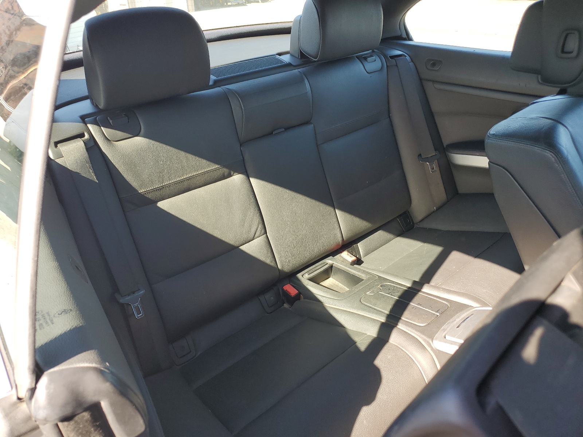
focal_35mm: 26
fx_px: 438
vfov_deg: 53.1
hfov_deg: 67.3
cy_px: 218
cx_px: 292
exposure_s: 1/222
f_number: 1.5
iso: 50
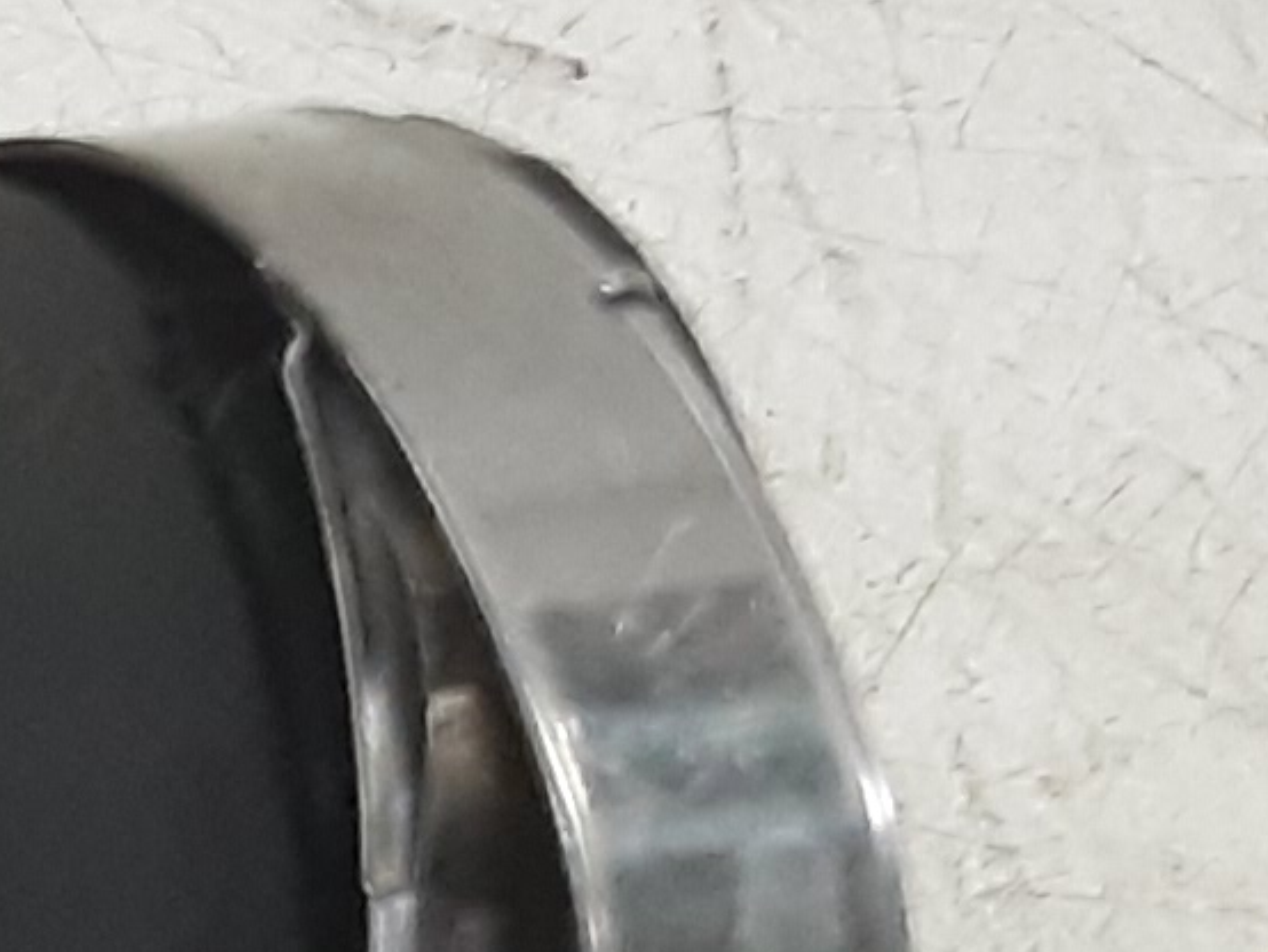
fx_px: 5827
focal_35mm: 159
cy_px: 2025
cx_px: -1751
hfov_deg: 10.7
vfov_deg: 8.7
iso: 125
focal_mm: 2.91
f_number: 1.9
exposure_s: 1/50
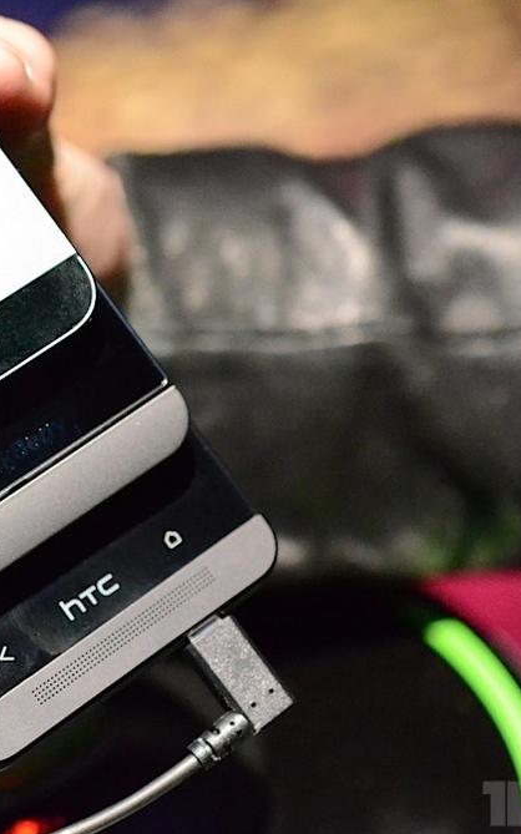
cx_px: 130
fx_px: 2113
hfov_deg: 14.0
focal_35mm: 93
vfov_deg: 22.3
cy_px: 419
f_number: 3
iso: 6400
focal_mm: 40
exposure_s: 1/400
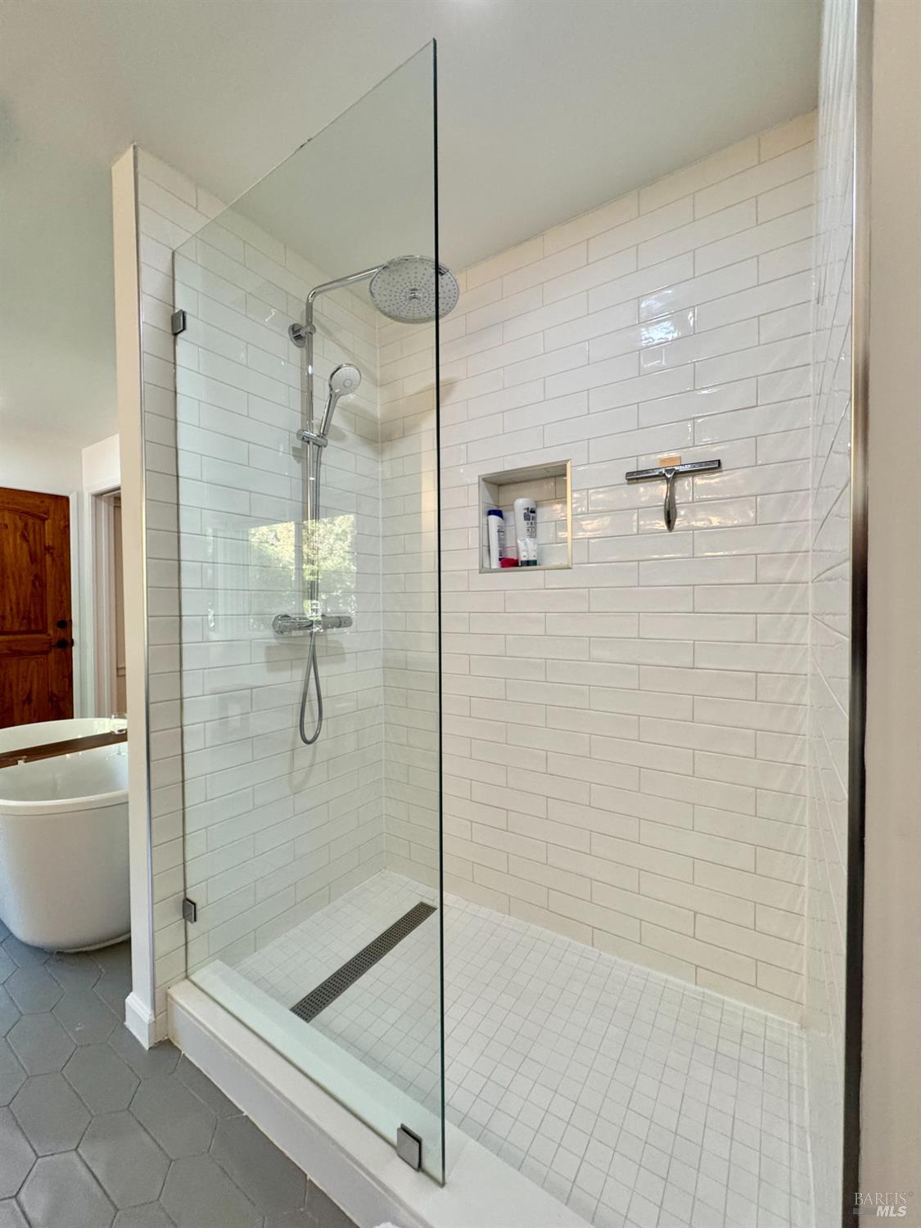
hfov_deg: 85.7
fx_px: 497
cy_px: 614
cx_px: 460
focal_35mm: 14
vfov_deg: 102.1
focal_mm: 2.22
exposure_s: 1/120
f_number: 2.2
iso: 200
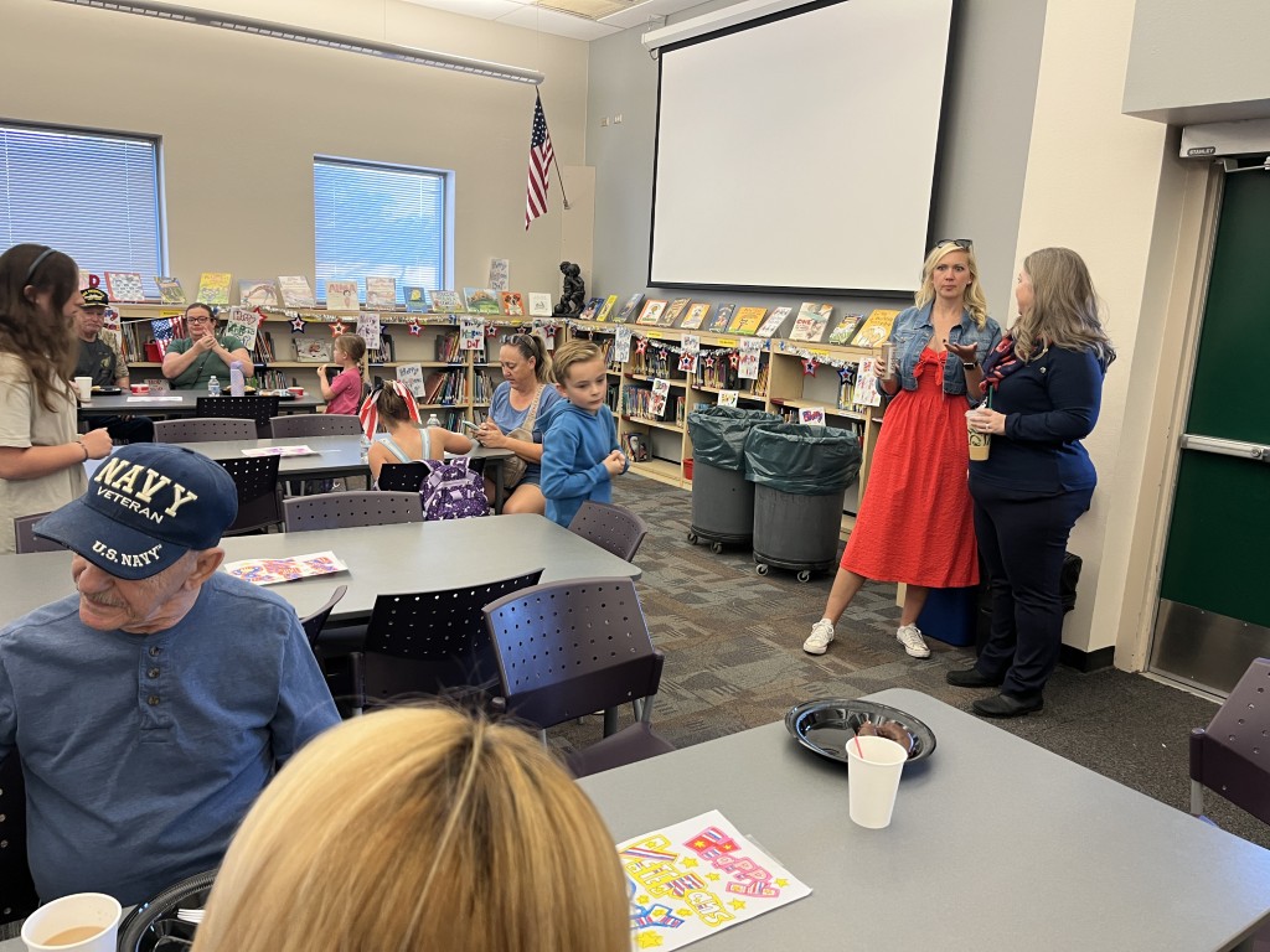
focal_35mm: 26
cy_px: 476
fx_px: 954
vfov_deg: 53.1
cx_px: 635
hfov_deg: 67.3
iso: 125
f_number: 1.6
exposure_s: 1/60
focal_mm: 5.1
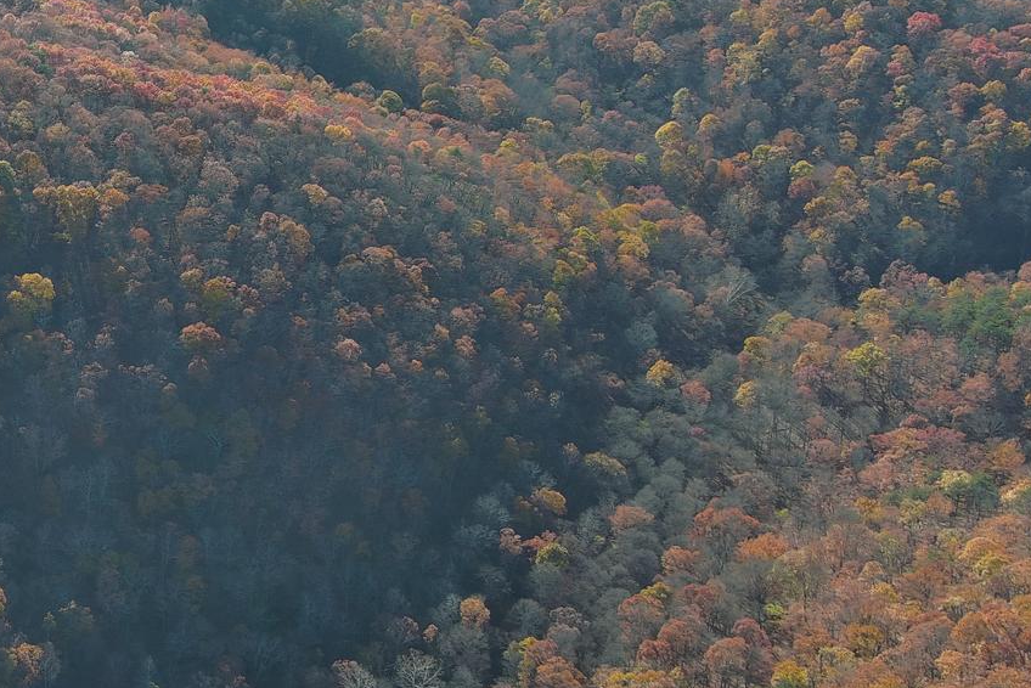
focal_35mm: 70
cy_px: 217
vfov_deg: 19.4
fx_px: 2005
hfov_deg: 26.3
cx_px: -142
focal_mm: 10.57
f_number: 2.8
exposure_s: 1/429
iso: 100
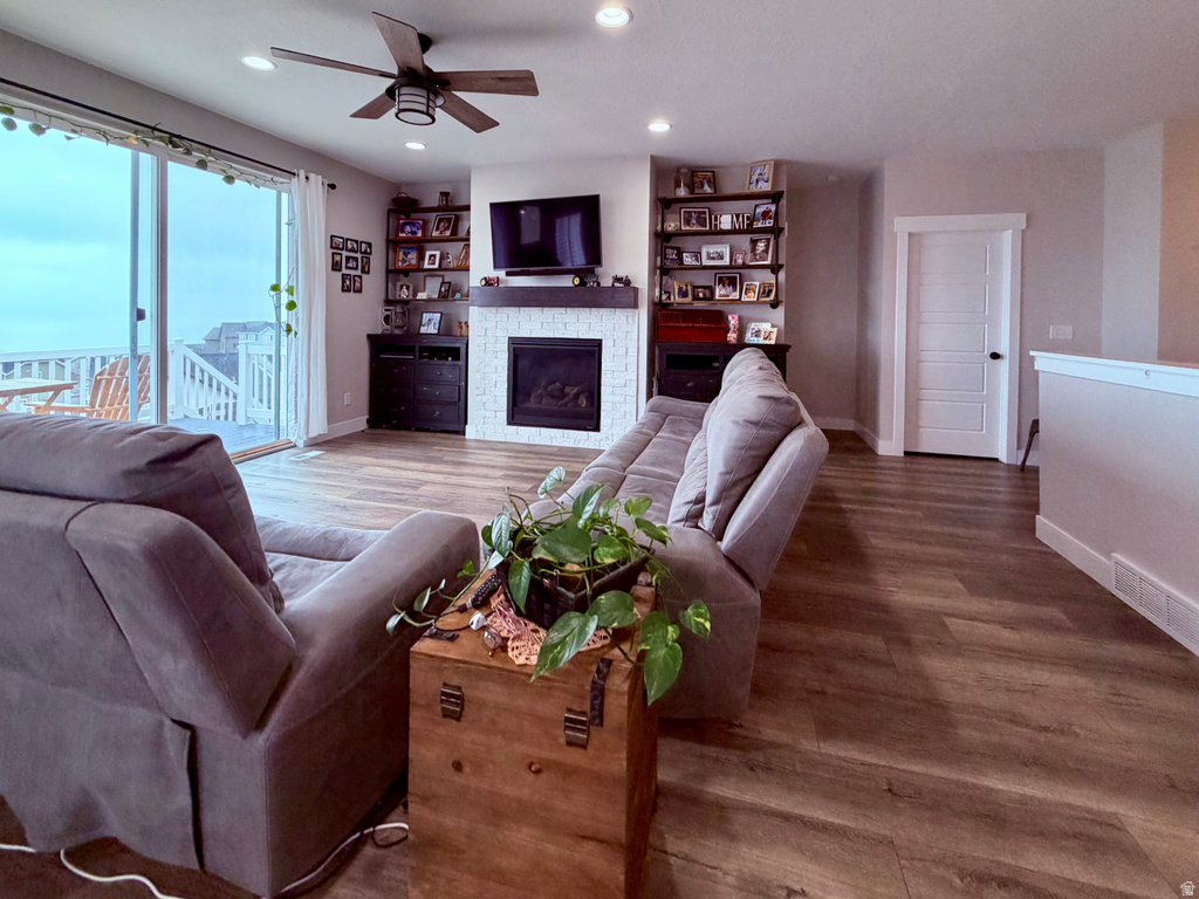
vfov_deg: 85.7
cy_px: 450
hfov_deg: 102.1
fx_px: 485
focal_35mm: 14
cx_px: 600
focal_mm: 2.22
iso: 250
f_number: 2.2
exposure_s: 1/60
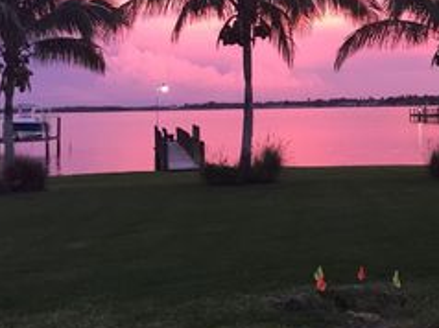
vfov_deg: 23.7
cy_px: 80
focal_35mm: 61
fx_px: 773
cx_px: 373
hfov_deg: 30.7
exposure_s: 1/30
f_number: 2.2
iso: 100
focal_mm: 4.15
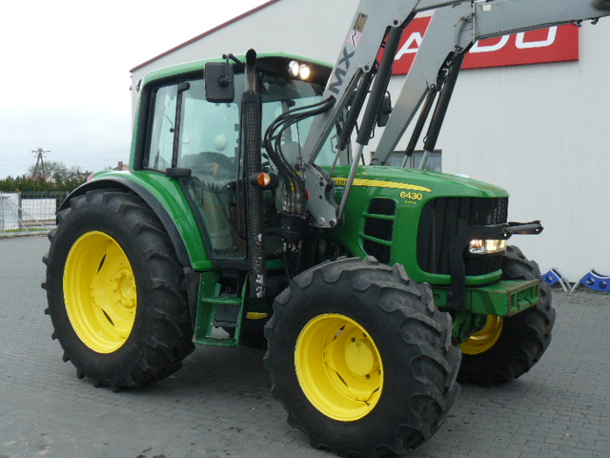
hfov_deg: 51.4
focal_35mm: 36
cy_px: 229
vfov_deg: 39.7
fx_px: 634
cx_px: 305
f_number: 4
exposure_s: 1/160
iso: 100
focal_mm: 6
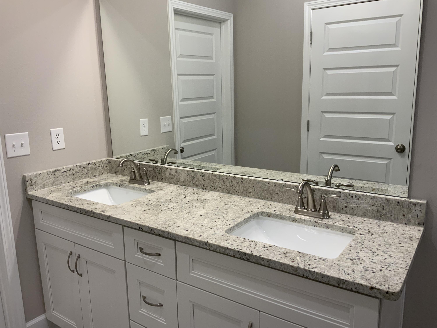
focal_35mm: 29
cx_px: 218
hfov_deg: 61.7
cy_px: 164
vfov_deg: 48.2
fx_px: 366
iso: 50
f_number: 1.8
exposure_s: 1/120
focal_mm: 3
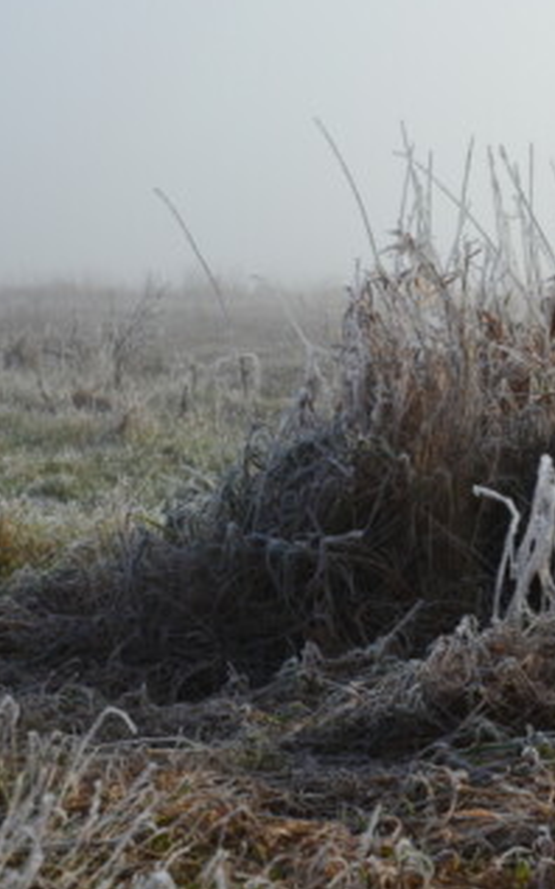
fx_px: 3026
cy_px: 428
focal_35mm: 125
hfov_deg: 10.3
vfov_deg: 16.7
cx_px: 622
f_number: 11
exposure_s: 1/100
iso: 200
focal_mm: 52
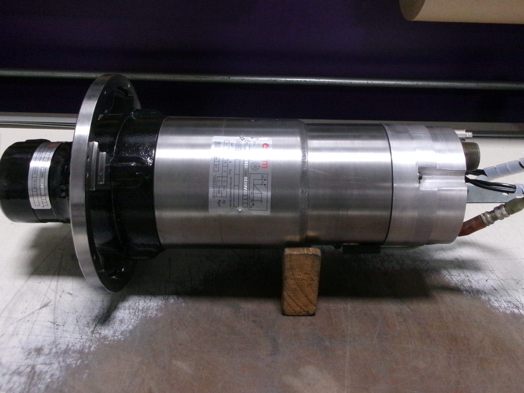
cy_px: 162
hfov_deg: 55.3
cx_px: 272
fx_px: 500
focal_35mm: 33
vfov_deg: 42.8
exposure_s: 1/60
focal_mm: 5.1
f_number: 3.9
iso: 800
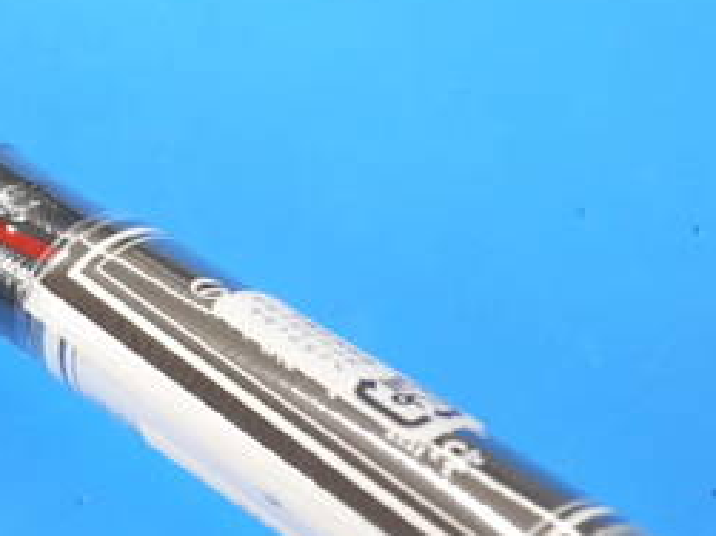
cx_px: -100
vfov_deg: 6.9
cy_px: 208
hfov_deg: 9.2
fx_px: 4424
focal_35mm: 214
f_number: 5.6
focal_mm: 42
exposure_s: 1/100
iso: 800
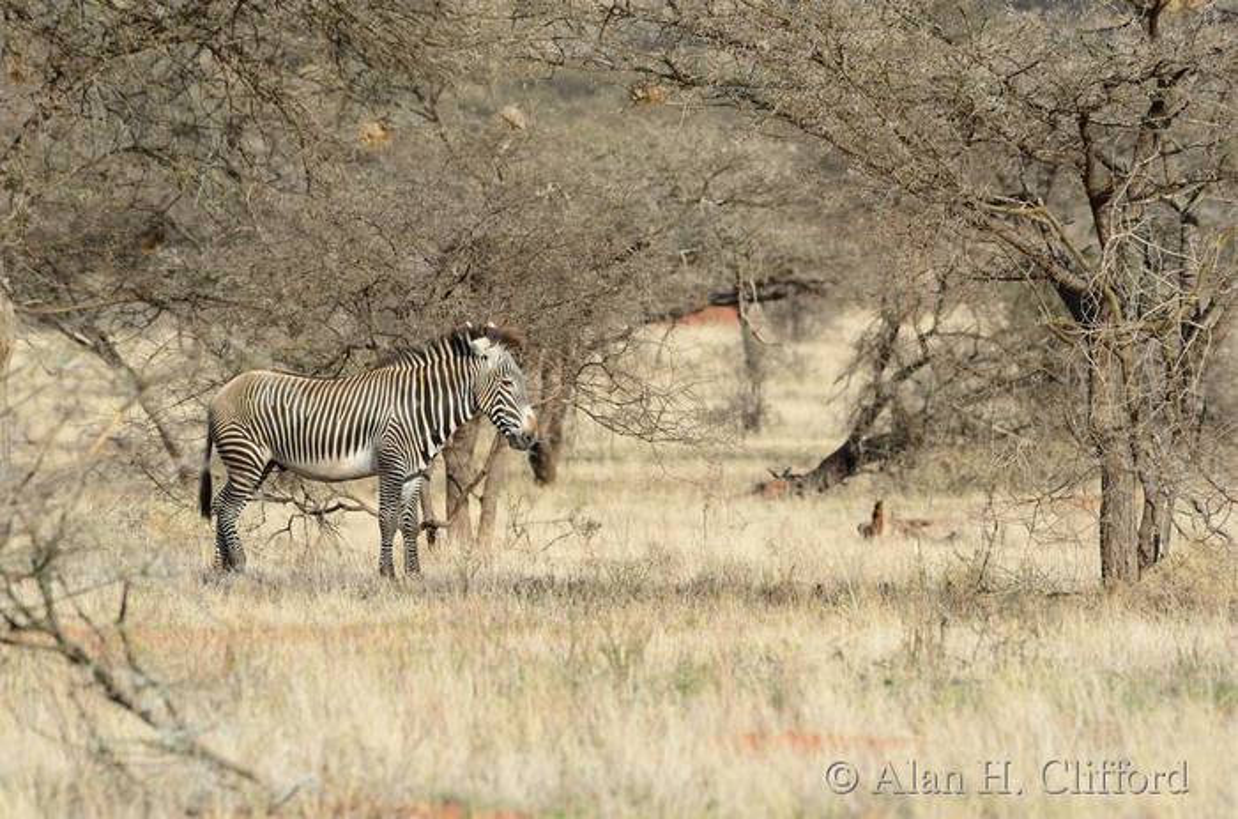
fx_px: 20582
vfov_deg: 2.3
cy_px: 410
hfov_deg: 3.4
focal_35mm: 600
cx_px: 619
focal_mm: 400
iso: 200
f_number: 9
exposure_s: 1/400
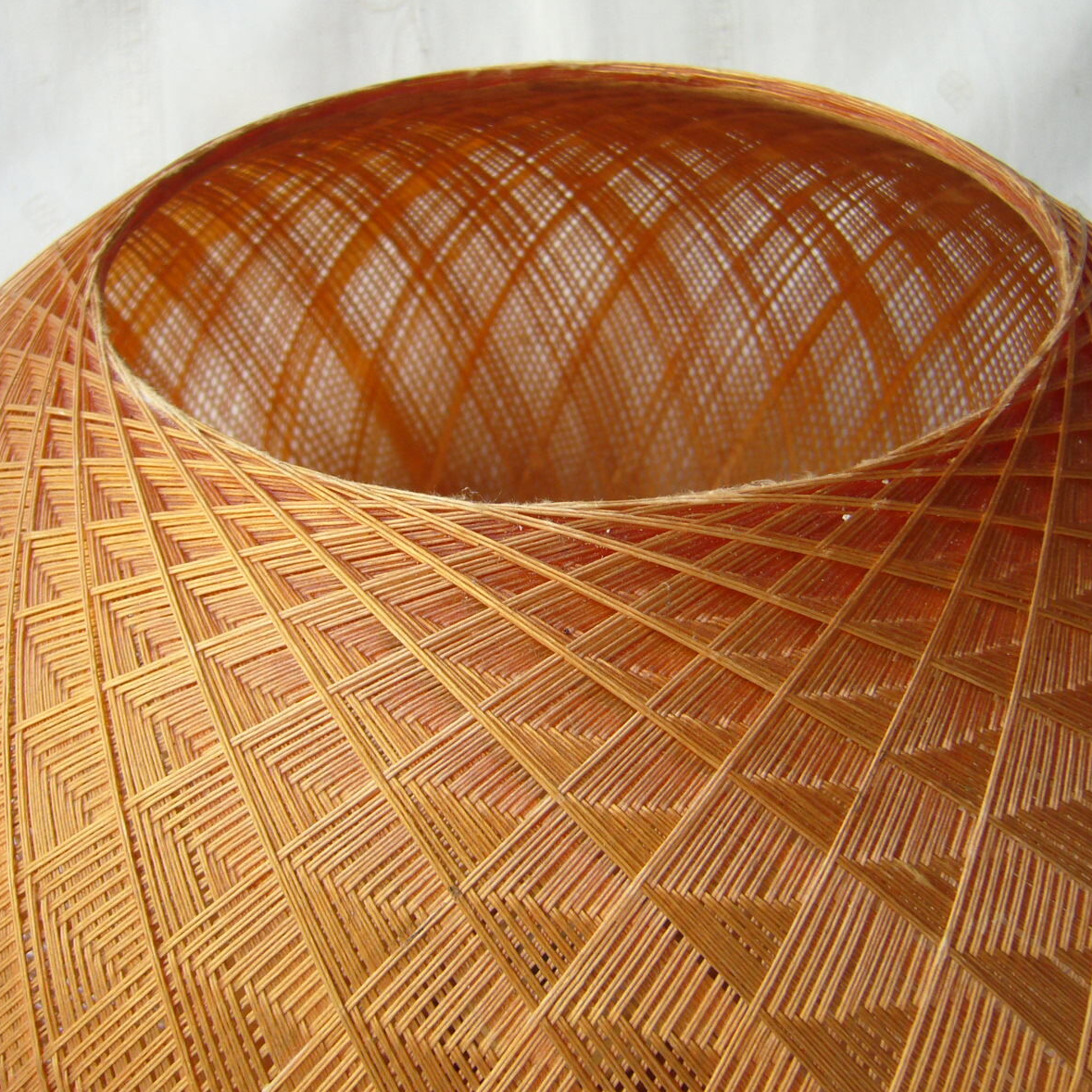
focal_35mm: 42
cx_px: 569
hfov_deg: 40.0
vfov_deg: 40.0
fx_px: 1499
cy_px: 546
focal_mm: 5.8
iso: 80
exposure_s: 1/50
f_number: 2.8
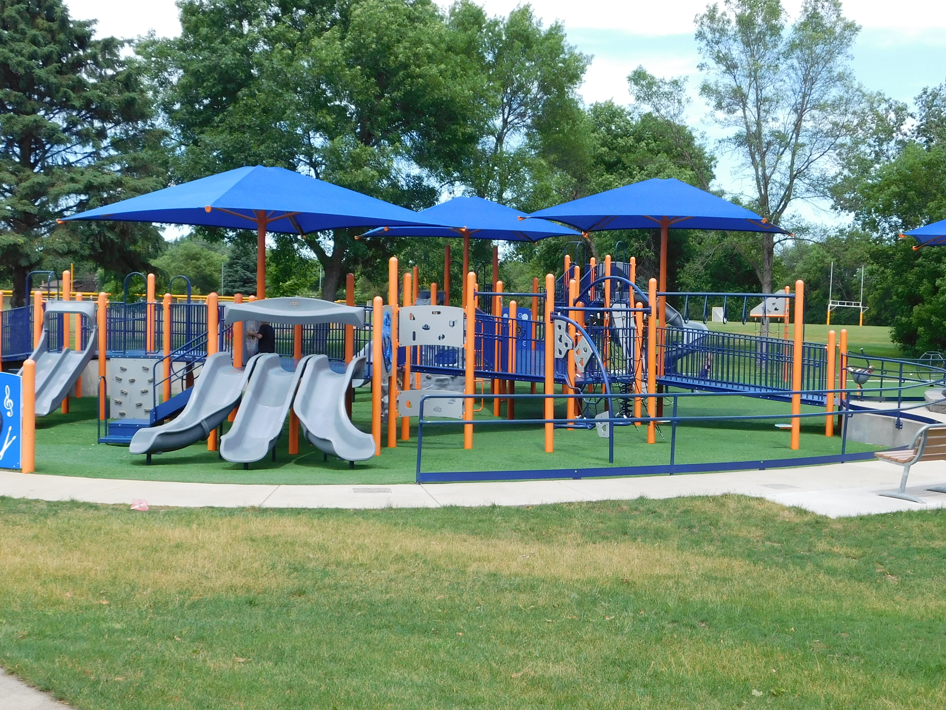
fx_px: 1339
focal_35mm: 49
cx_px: 584
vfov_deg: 29.7
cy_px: 351
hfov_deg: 38.7
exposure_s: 1/500
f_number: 3.5
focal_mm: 6.3
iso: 125
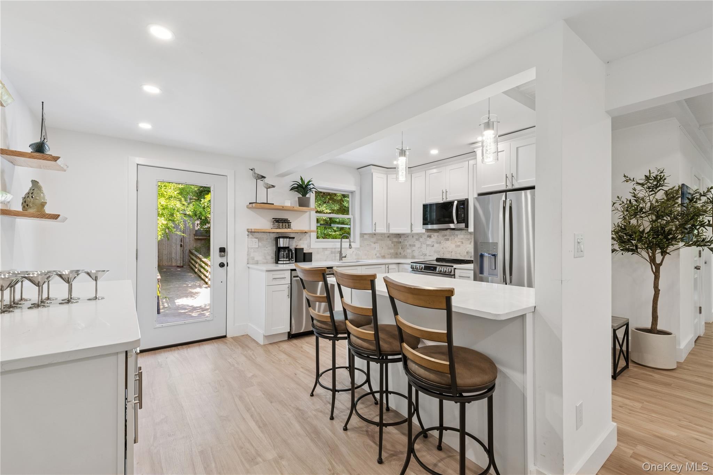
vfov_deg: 77.3
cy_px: 238
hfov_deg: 100.4
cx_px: 356
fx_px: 297
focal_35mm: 15
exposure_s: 1/8
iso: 640
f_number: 14
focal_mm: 15
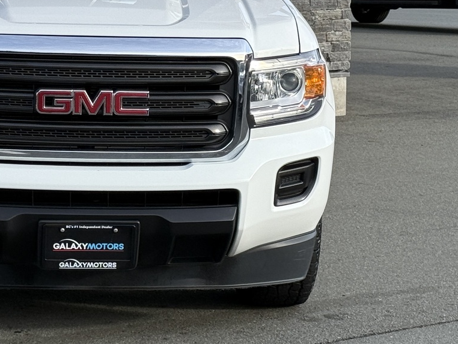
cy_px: 106
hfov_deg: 15.2
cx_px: 71
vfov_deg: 11.5
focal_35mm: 129
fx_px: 1707
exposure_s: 1/1642
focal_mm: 6.76
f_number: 1.78
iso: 64
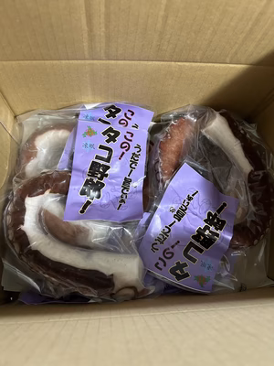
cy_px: 183
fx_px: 274
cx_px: 137
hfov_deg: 53.1
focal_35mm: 26
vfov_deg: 67.3
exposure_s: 1/40
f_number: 1.5
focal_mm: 5.7
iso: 400
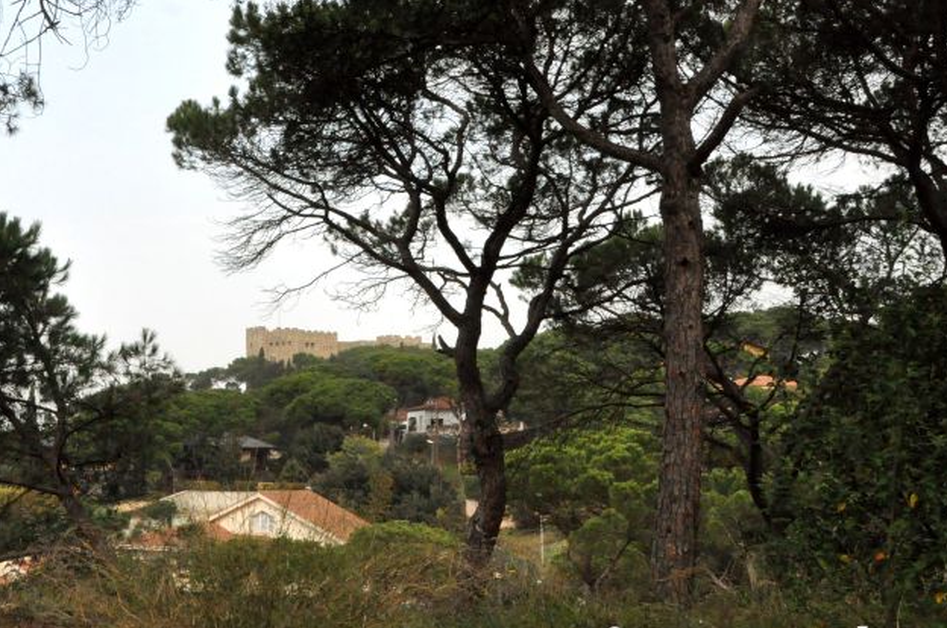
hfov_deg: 30.9
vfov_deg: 21.1
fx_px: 1681
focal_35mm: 64
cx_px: 238
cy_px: 197
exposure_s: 1/800
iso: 3200
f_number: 14
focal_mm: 26
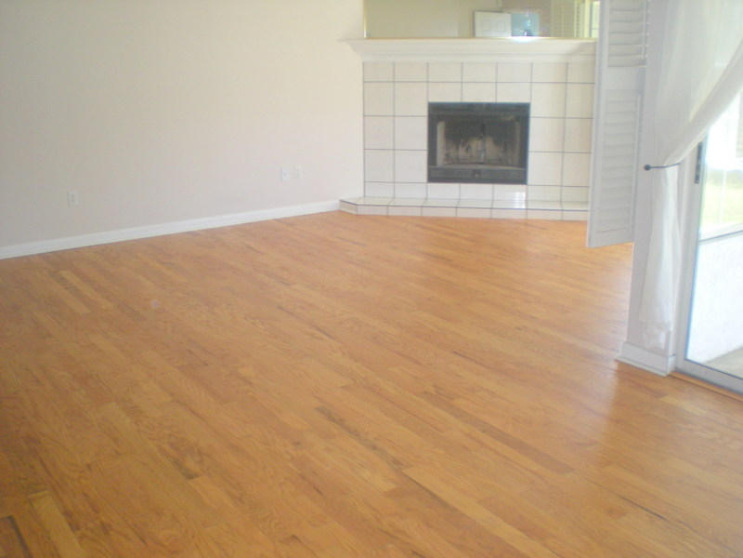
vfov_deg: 37.7
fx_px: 816
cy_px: 279
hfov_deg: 49.0
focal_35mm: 38
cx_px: 372
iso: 162
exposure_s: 1/30
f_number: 3.1
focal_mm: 6.3
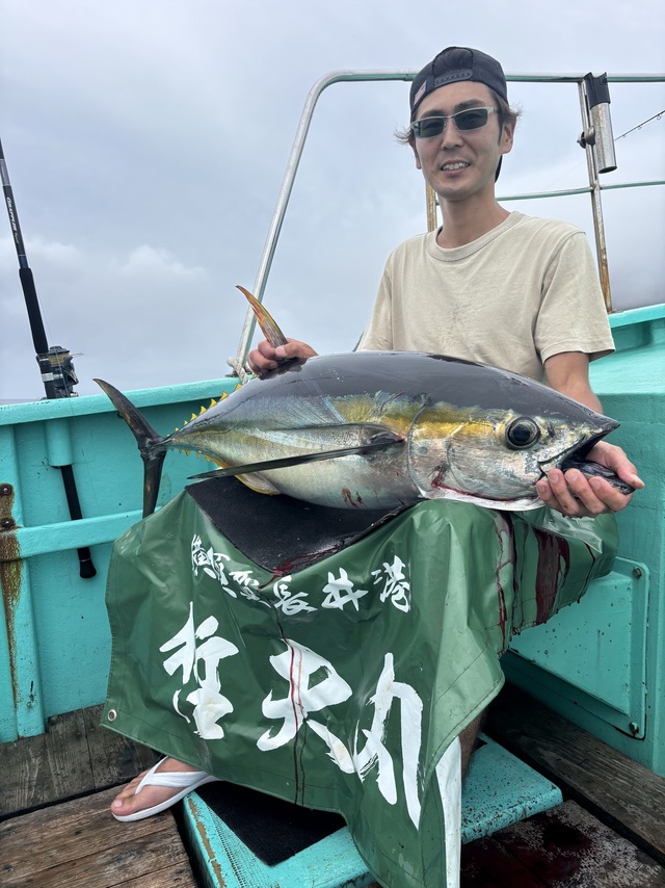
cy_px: 444
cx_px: 332
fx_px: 666
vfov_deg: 67.3
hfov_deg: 53.0
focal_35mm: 26
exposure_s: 1/2288
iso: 50
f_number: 1.6
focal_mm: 5.96
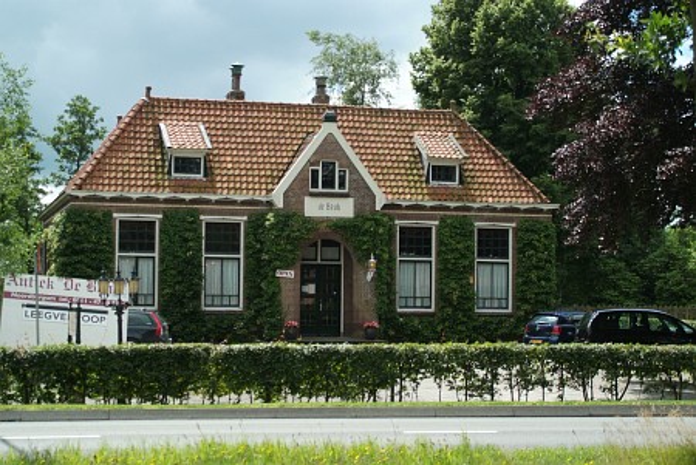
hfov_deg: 10.9
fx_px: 3638
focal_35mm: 188
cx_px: 348
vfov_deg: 7.3
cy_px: 232
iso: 200
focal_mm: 125
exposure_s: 1/750
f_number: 6
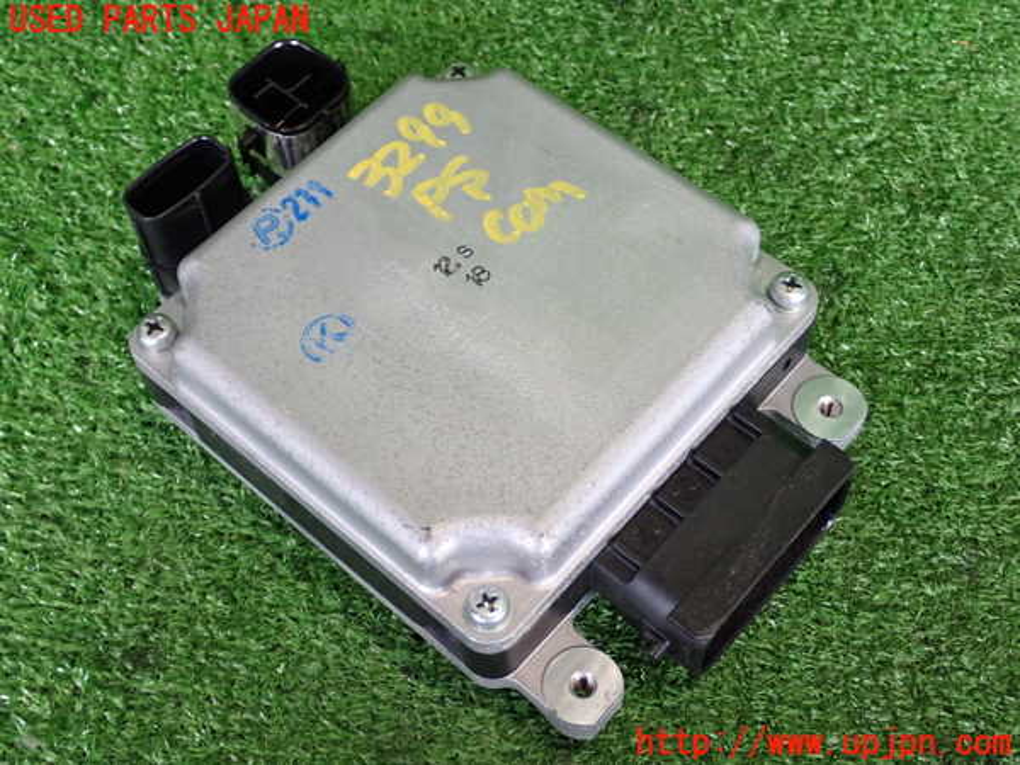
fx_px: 1385
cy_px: 382
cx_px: 510
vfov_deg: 30.9
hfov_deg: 40.4
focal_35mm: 47
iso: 640
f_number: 3.1
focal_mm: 8.4
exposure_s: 1/50
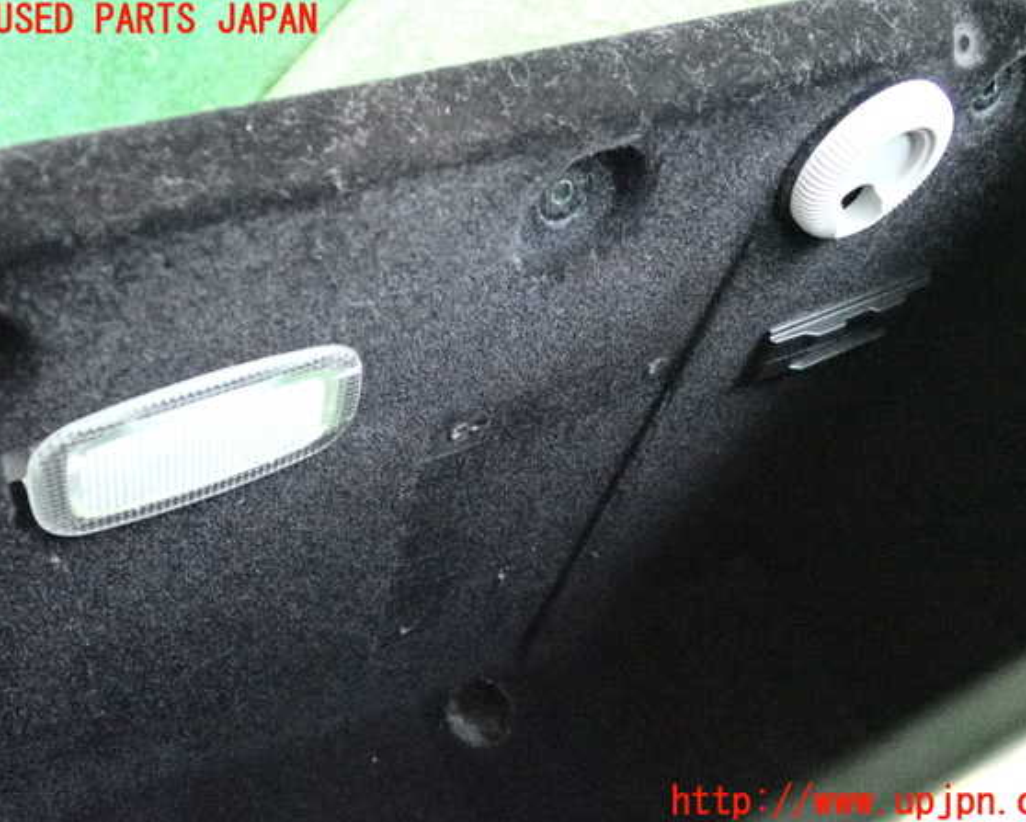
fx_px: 1306
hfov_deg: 42.9
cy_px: 412
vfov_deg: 34.9
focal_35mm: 43
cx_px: 535
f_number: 2.8
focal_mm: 7.31
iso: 8000
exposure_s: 1/125
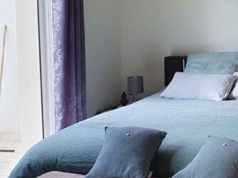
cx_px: 251
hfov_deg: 23.2
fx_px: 550
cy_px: 65
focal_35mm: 80
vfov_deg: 18.4
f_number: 2.4
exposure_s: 1/100
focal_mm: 4.32
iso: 64
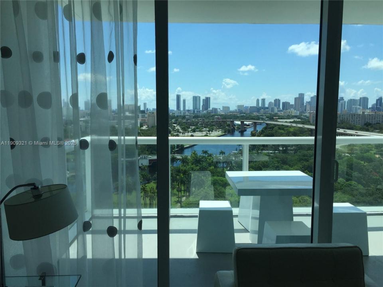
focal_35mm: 29
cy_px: 144
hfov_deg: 61.7
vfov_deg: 48.2
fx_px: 321
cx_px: 192
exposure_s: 1/2326
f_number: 2.2
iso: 32
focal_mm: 4.15
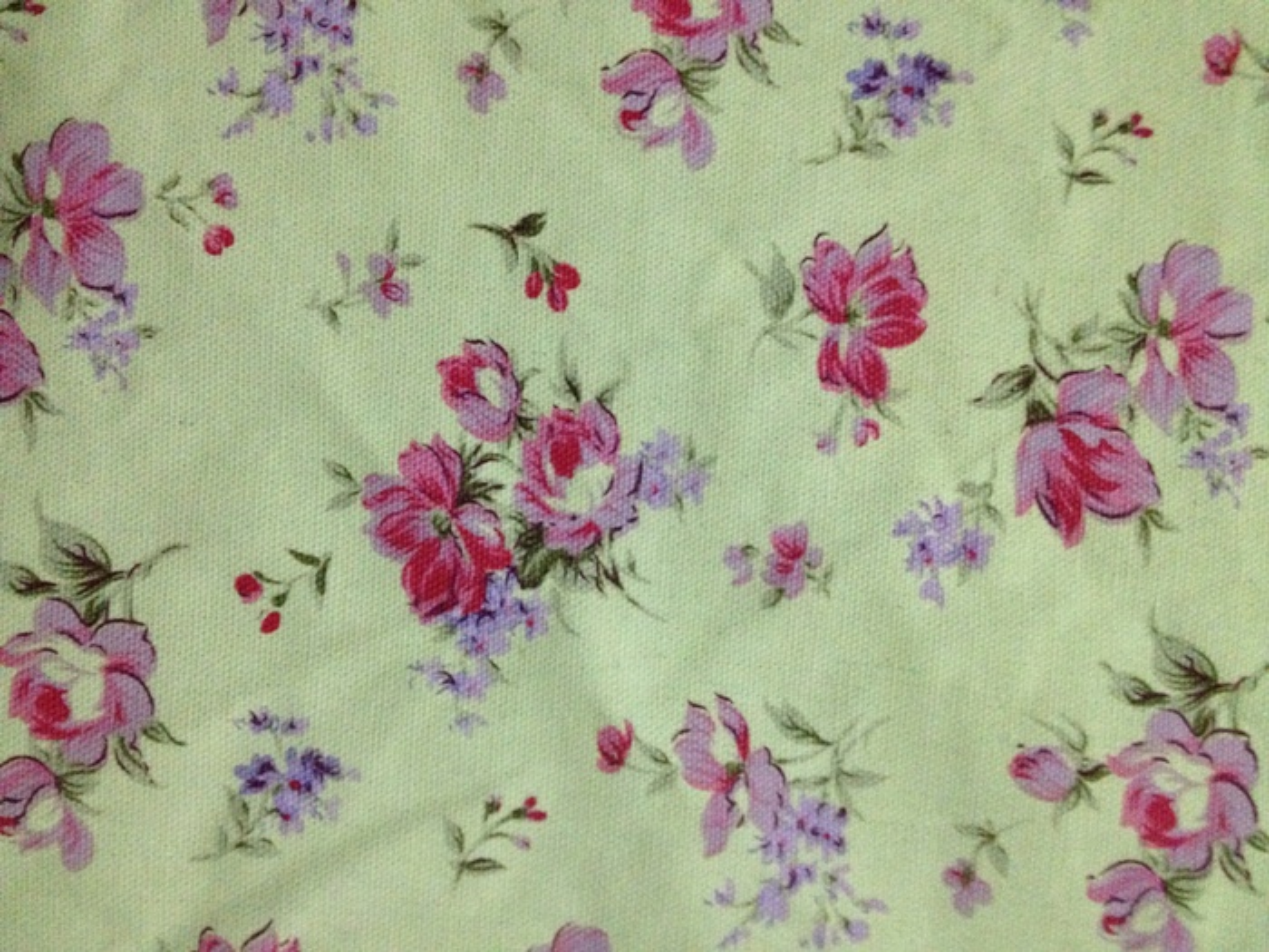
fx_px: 1283
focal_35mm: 35
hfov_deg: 52.6
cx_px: 634
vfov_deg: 40.7
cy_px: 476
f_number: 2.4
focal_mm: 4.28
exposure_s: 1/17
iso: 500
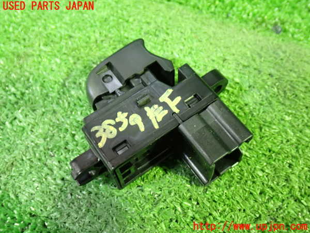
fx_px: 340
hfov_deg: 49.0
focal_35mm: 38
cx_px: 155
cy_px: 116
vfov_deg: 37.7
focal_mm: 6.83
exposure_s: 1/15
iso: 800
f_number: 2.7
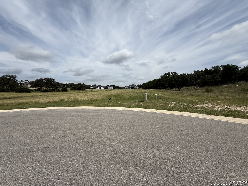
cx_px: 124
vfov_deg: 85.7
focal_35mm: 14
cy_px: 93
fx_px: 100
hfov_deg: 102.1
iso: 50
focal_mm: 2.22
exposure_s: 1/4425
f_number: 2.2
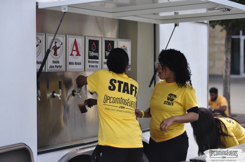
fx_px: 510
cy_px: 81
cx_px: 122
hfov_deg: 27.0
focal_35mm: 75
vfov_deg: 18.1
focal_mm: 50
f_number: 1.8
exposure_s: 1/1600
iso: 200
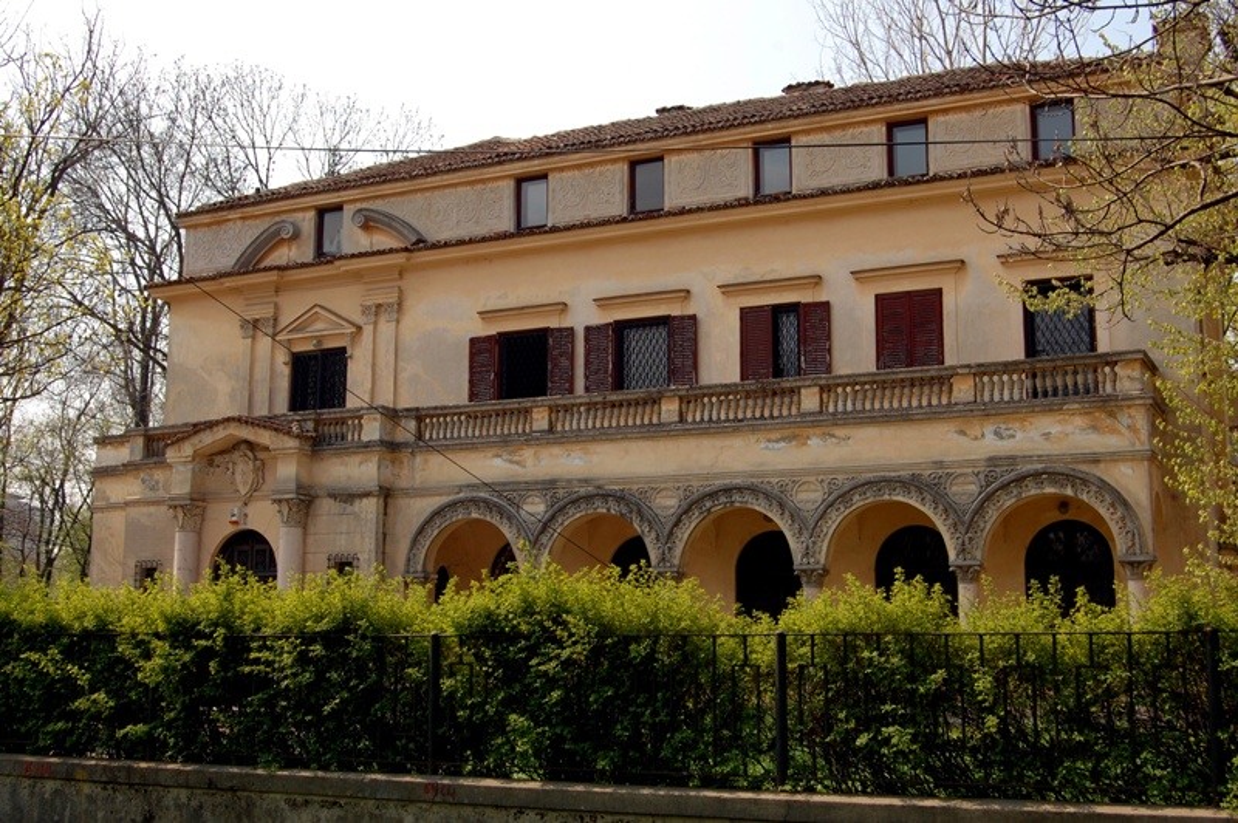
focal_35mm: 42
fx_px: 1443
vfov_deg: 31.8
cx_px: 619
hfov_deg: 46.4
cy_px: 412
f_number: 10
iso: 400
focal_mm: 28
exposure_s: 1/400
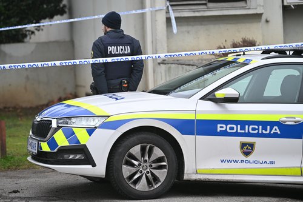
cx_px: 152
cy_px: 101
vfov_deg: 8.6
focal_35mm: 160
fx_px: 1346
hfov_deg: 12.8
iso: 640
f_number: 2.8
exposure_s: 1/1000
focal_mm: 160
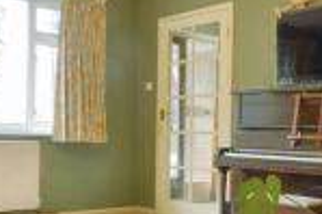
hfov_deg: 39.0
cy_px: 146
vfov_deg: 27.8
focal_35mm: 48
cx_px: 50
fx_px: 429
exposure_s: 1/15
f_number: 10
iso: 320
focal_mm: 10
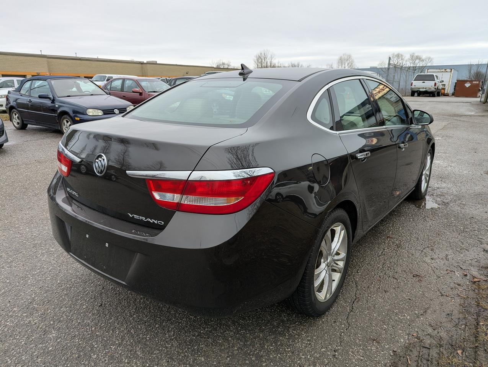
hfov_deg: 71.5
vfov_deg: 56.9
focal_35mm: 24
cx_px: 244
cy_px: 184
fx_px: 339
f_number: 1.85
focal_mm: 6.81
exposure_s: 1/103
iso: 45
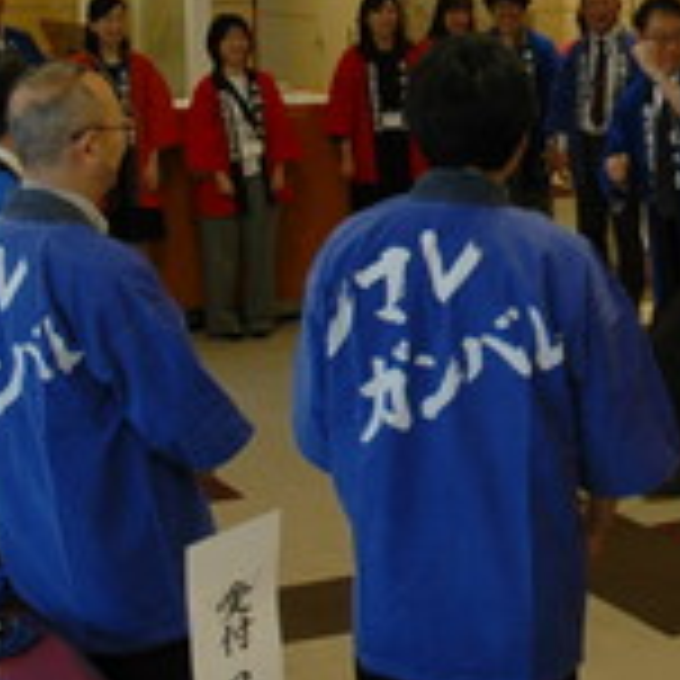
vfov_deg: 18.8
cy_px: 79
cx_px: 716
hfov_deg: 18.5
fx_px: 2022
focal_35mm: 91
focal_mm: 18
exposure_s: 1/20
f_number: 3.5
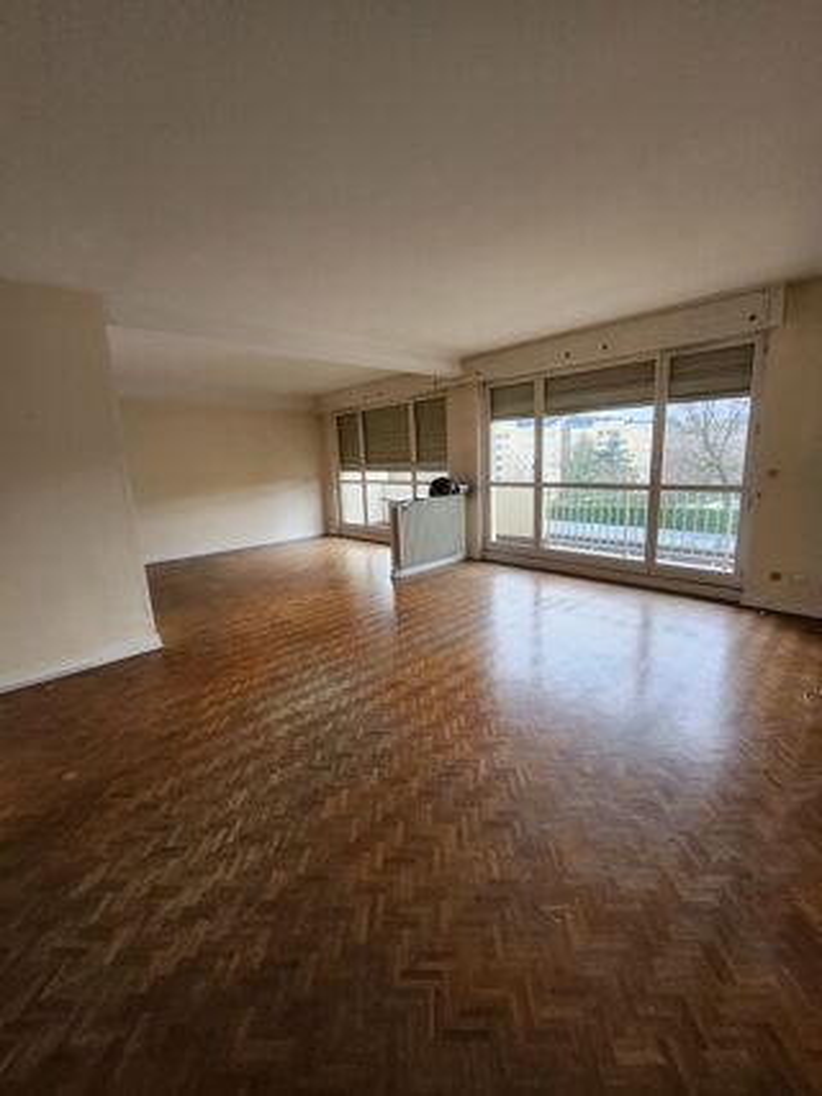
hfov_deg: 89.9
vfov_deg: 106.2
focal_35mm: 13
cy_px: 548
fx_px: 412
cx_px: 411
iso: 250
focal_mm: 1.7
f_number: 2.2
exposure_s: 1/50
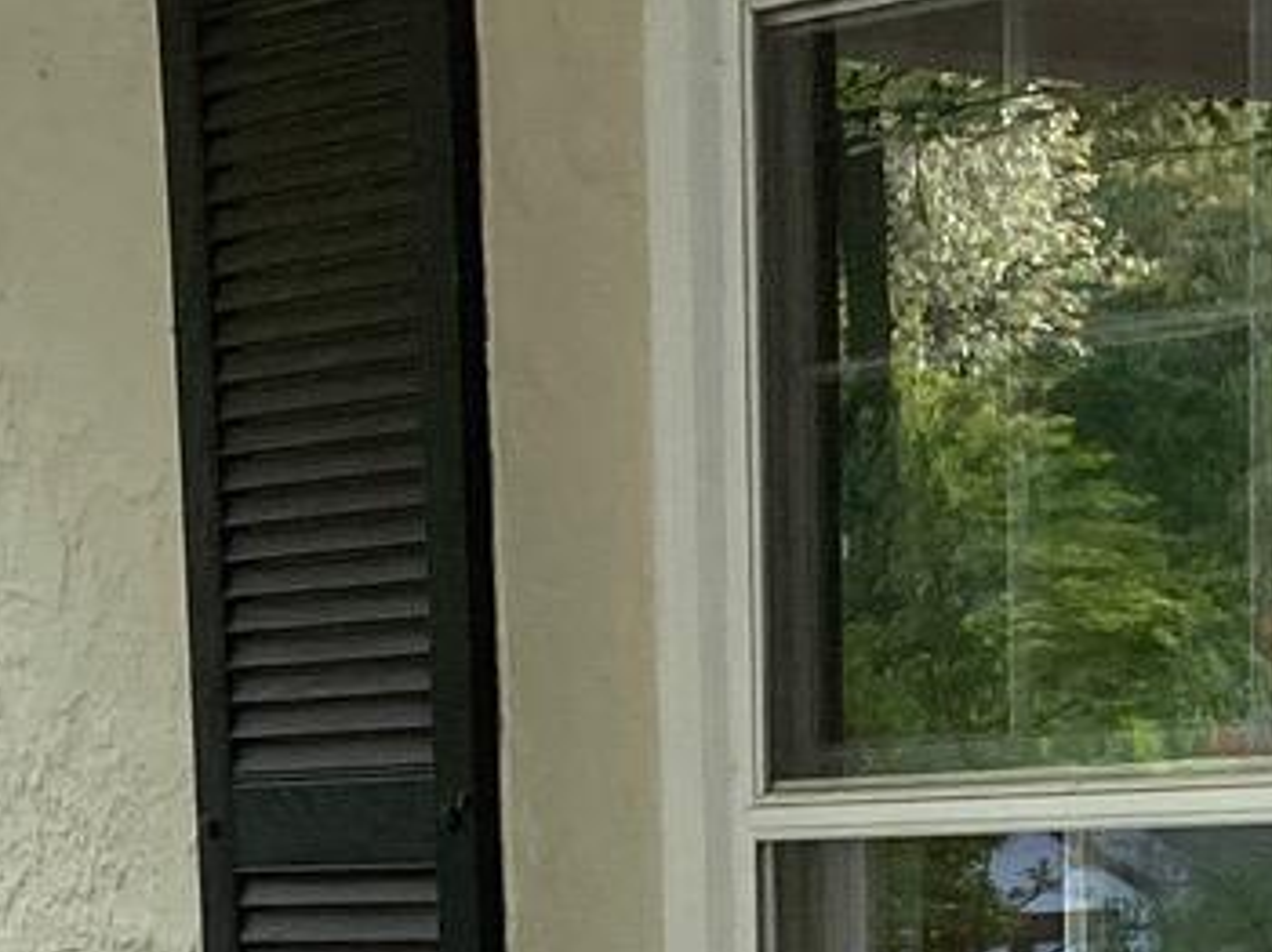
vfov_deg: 8.4
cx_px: 494
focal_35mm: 164
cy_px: 2086
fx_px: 6022
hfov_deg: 12.1
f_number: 1.8
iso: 80
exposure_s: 1/72
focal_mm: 3.99
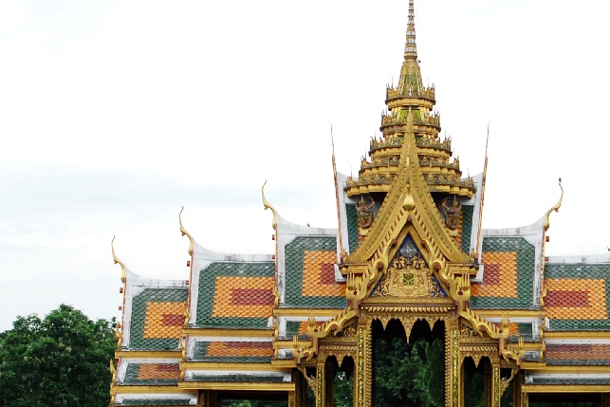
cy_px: 300
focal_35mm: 119
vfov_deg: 11.5
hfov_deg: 17.2
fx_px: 2017
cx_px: 406
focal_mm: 34
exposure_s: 1/500
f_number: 8
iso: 320
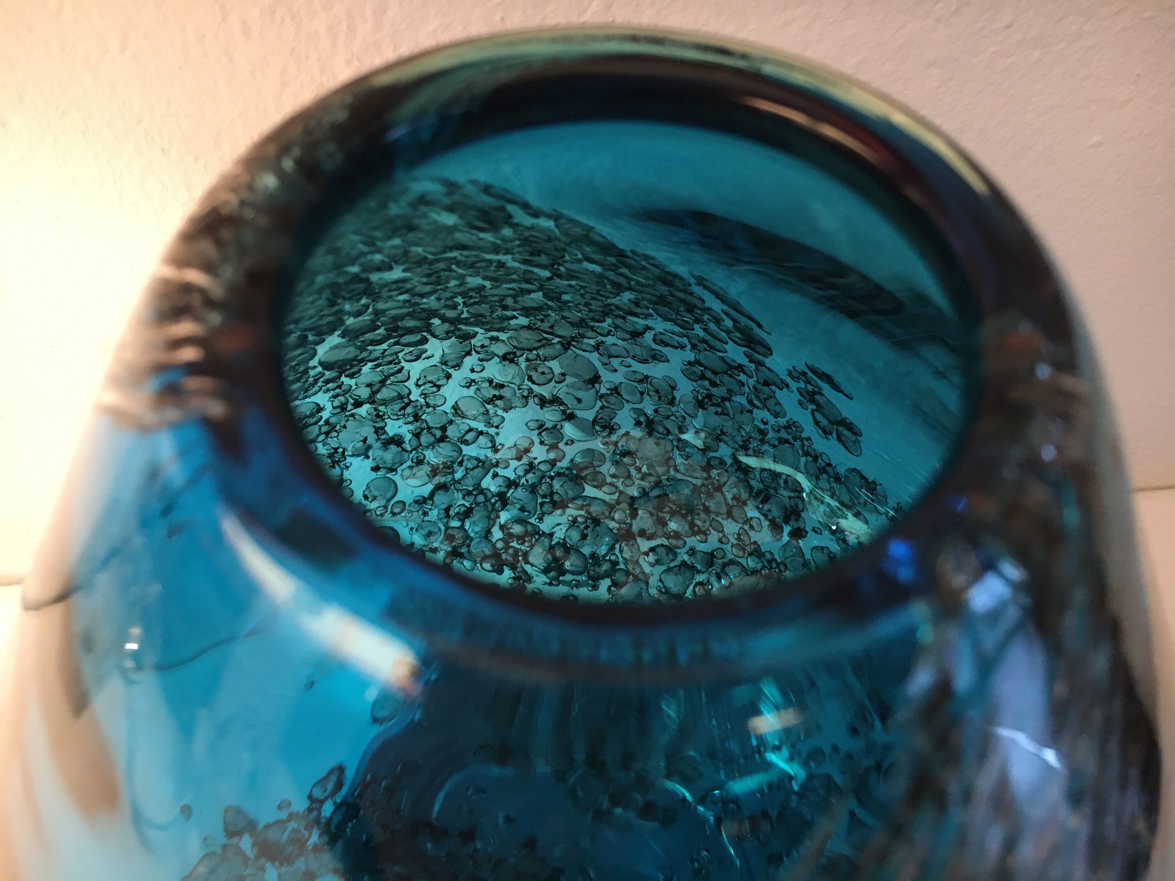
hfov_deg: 61.7
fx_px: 984
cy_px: 440
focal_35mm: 29
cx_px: 588
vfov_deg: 48.2
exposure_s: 1/25
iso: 200
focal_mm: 4.15
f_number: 2.2
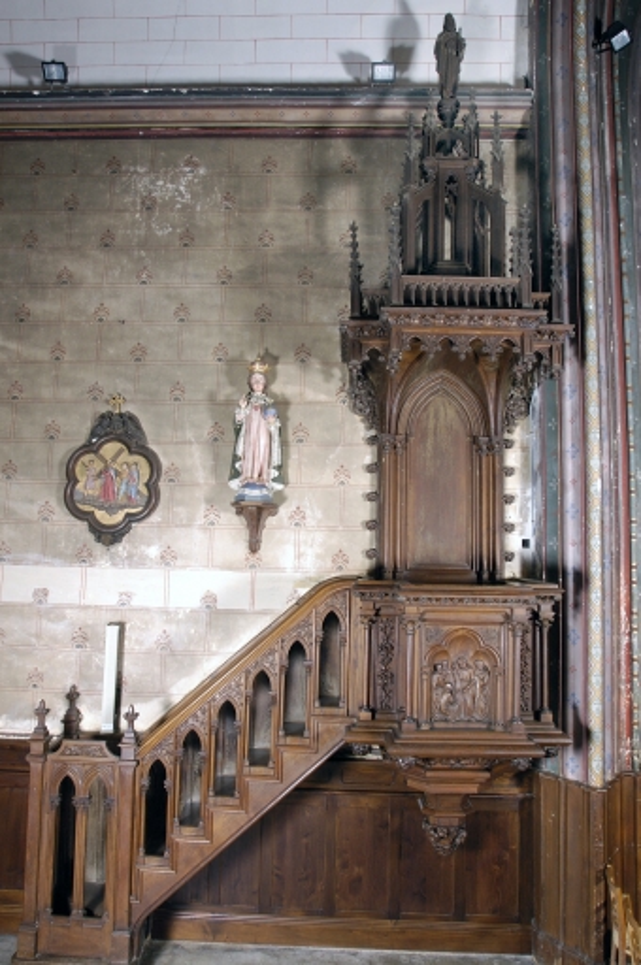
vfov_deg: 70.5
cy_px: 482
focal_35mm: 26
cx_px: 320
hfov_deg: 50.3
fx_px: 683
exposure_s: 1/30
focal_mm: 17
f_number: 6.3
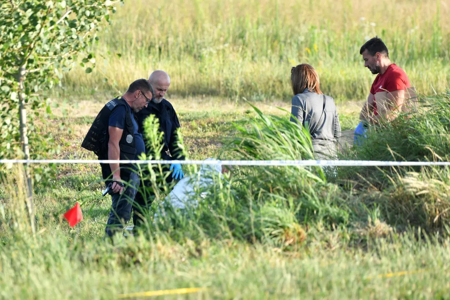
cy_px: 150
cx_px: 225
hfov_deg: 10.3
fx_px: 2500
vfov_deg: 6.9
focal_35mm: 200
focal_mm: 200
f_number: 5
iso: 400
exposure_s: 1/1000
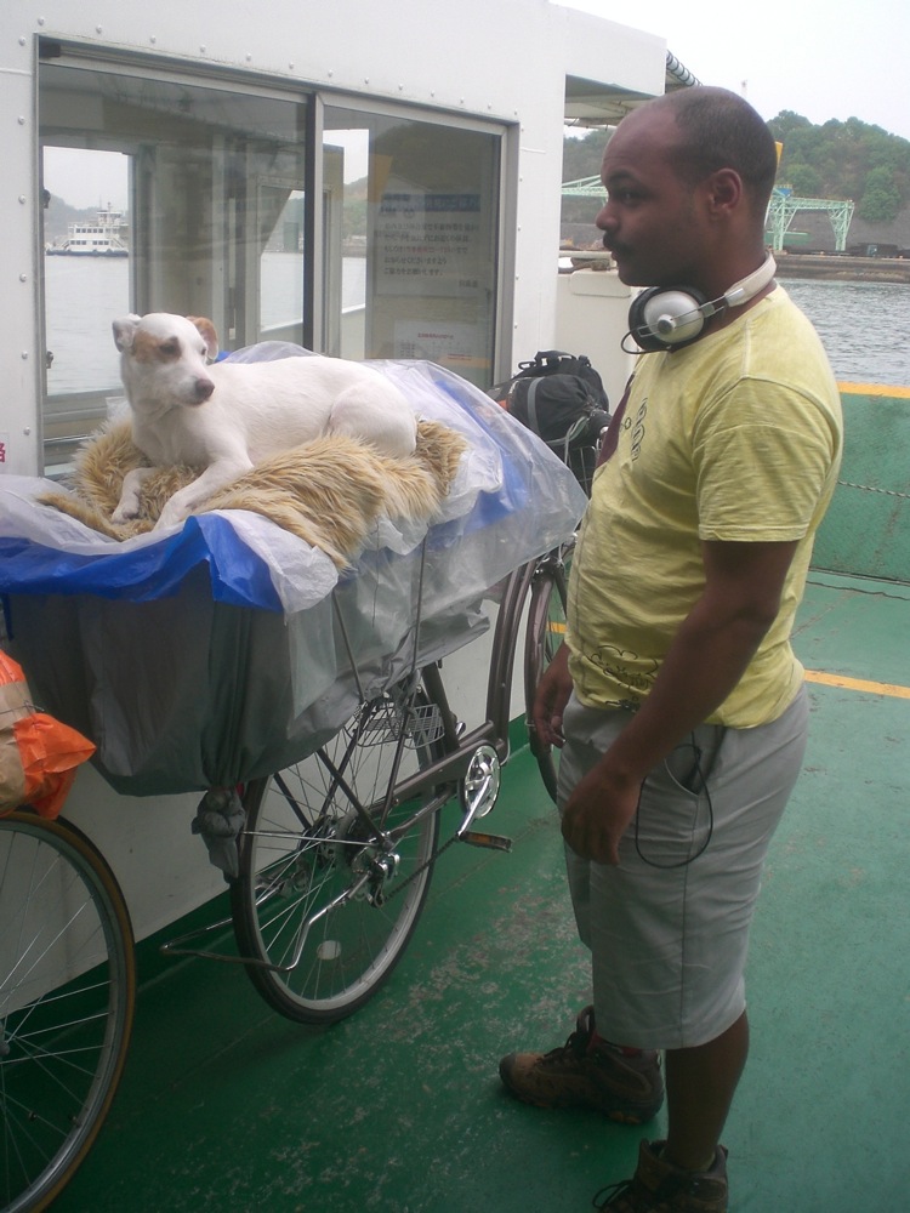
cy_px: 606
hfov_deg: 37.7
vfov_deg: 49.0
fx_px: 1332
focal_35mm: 38
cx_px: 455
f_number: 3.1
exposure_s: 1/100
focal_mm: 6.3
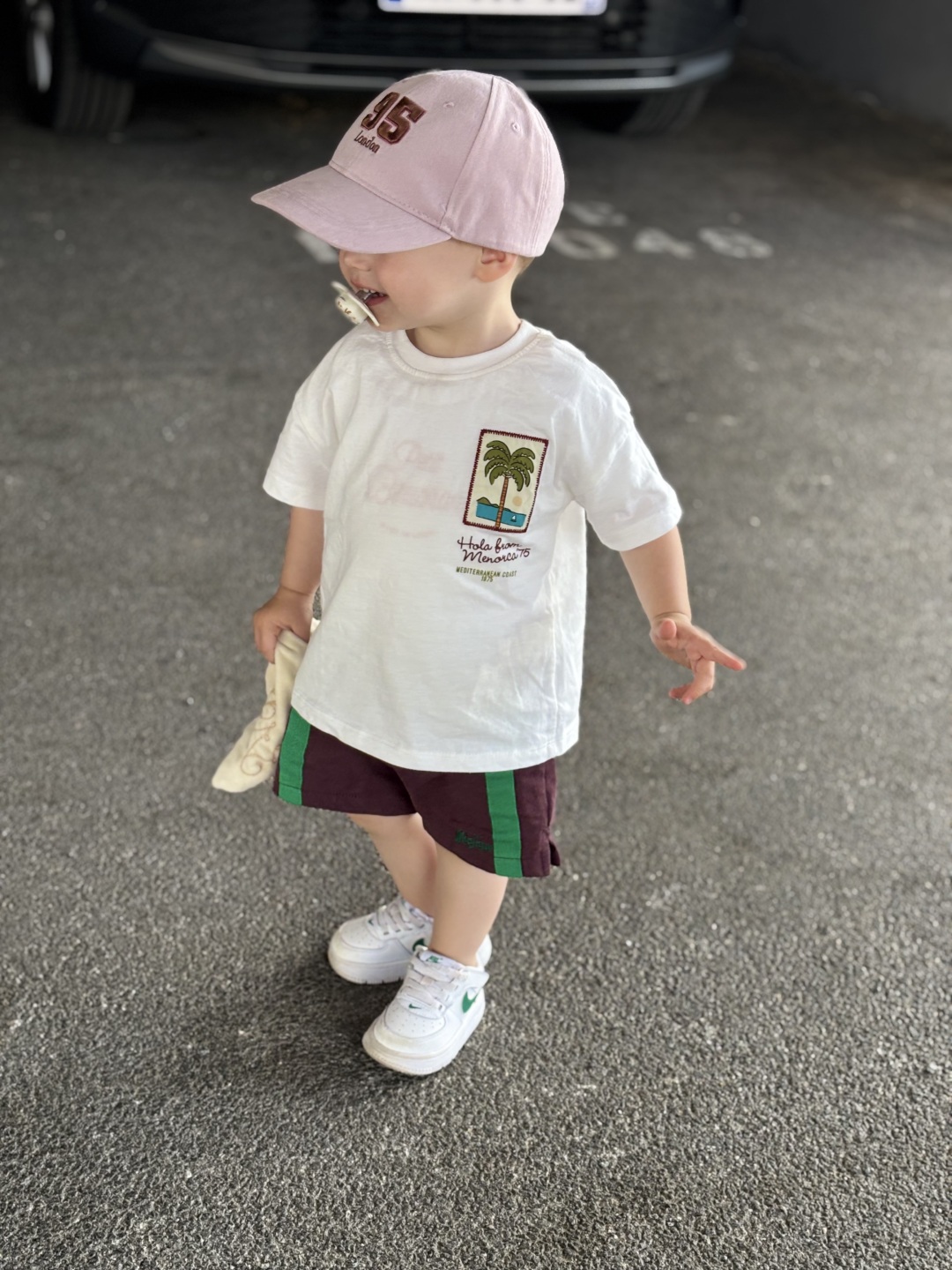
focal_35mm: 52
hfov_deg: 28.0
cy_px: 635
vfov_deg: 36.8
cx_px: 476
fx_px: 1907
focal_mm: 5.96
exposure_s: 1/136
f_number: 1.6
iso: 32
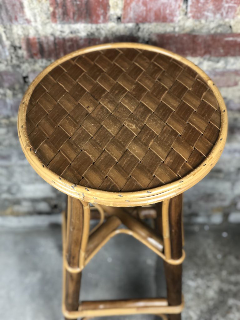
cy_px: 160
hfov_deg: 28.0
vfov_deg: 36.8
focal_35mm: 52
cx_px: 120
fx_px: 481
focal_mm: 6
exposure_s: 1/33
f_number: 2.4
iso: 100
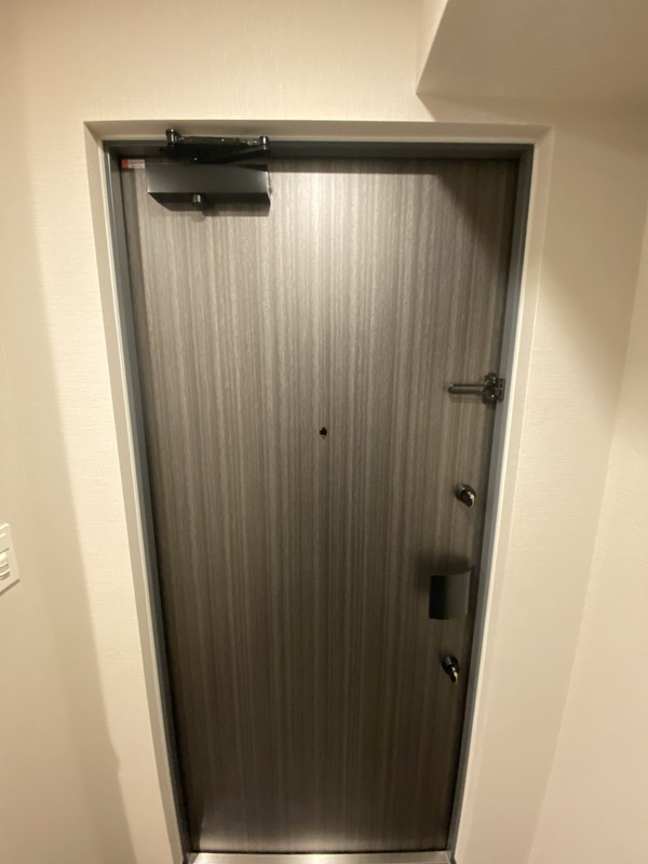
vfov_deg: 106.2
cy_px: 432
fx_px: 324
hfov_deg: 89.9
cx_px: 324
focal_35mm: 13
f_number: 2.4
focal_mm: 1.54
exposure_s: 1/33
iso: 640
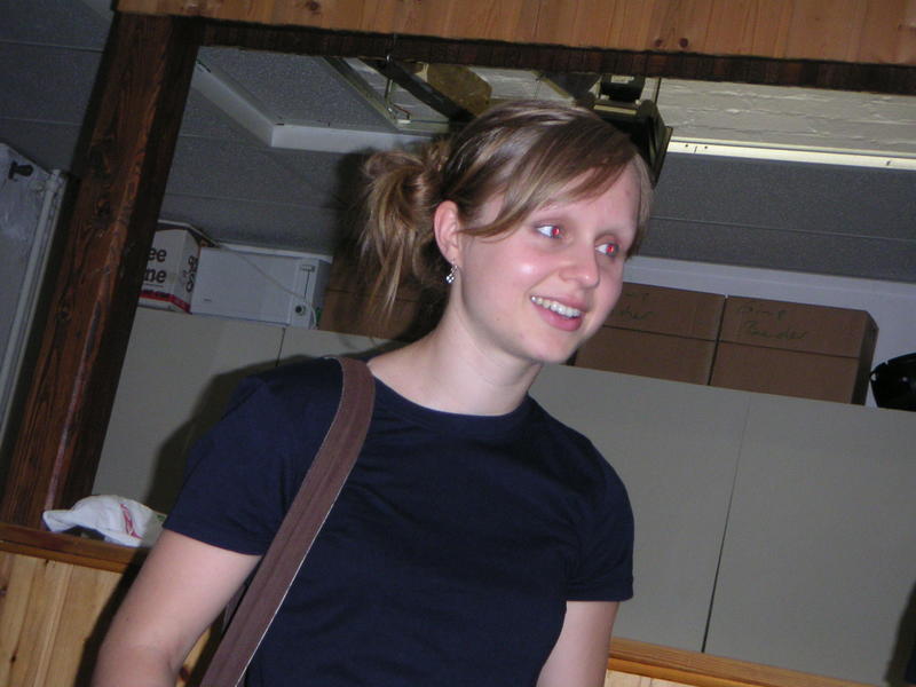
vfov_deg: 18.7
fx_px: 2090
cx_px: 458
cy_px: 344
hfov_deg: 24.7
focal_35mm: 79
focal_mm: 12.2
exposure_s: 1/90
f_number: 3.2
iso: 160
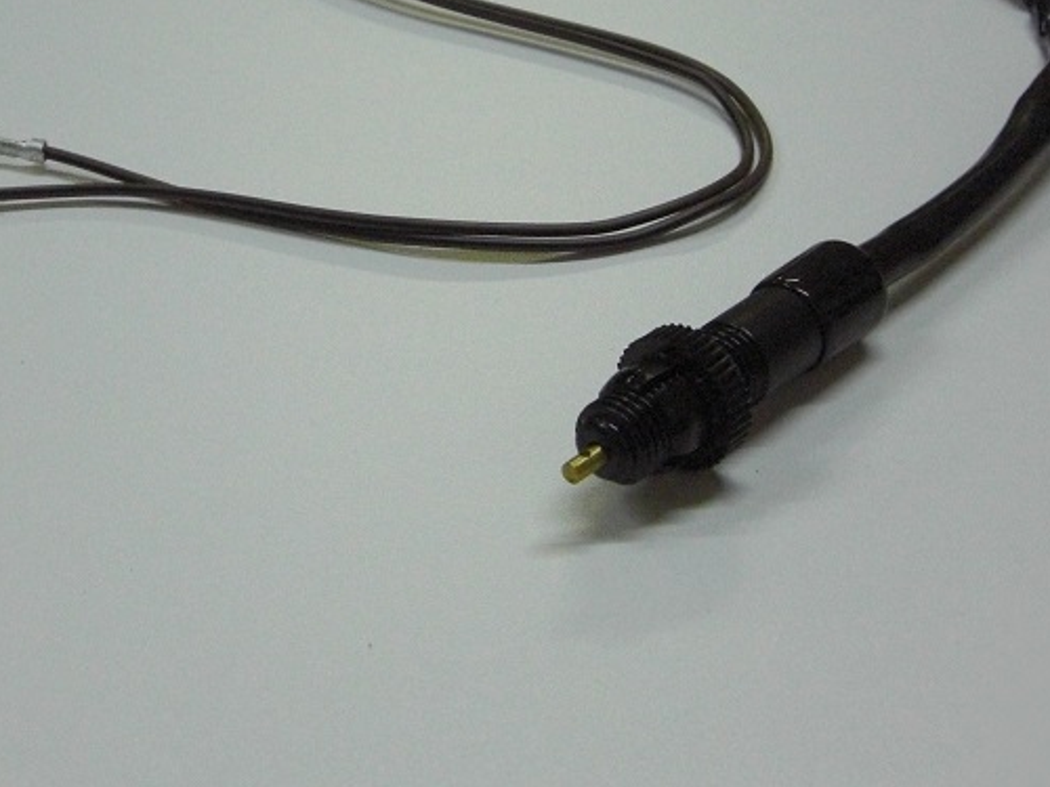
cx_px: 374
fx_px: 1881
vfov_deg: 23.4
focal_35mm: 62
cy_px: 189
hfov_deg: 31.0
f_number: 2.7
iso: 400
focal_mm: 6.2
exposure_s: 1/100
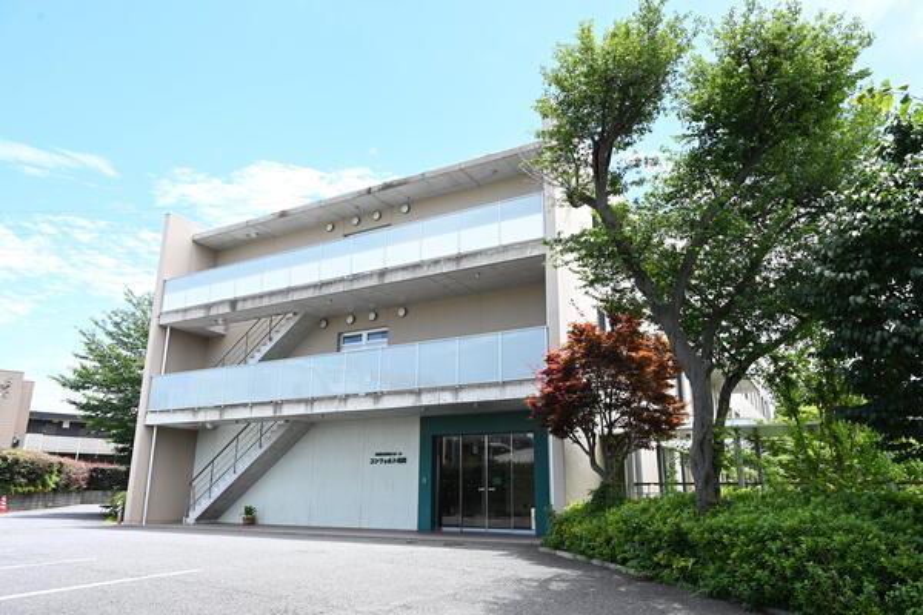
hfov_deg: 69.4
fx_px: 667
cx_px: 462
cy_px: 308
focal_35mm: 26
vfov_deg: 49.6
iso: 500
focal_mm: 26
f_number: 9
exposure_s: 1/320
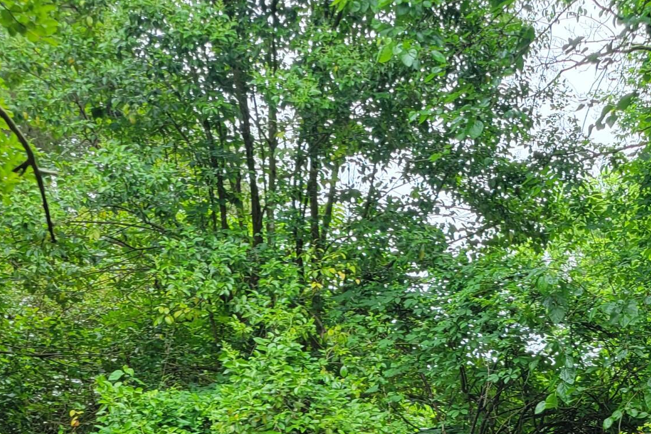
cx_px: 628
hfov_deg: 26.8
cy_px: 574
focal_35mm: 72
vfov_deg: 17.7
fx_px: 1302
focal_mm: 5.4
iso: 50
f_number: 1.8
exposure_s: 1/120
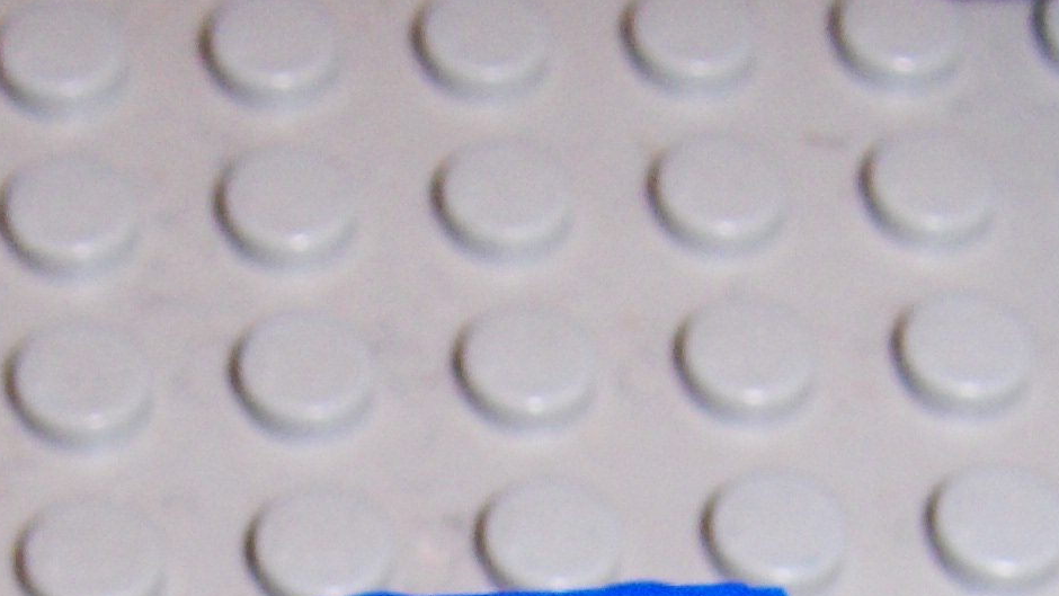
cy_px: 1530
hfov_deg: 14.5
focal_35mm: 148
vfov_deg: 7.5
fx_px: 4156
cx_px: 292
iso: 100
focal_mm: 7.5
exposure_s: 1/60
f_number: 5.5
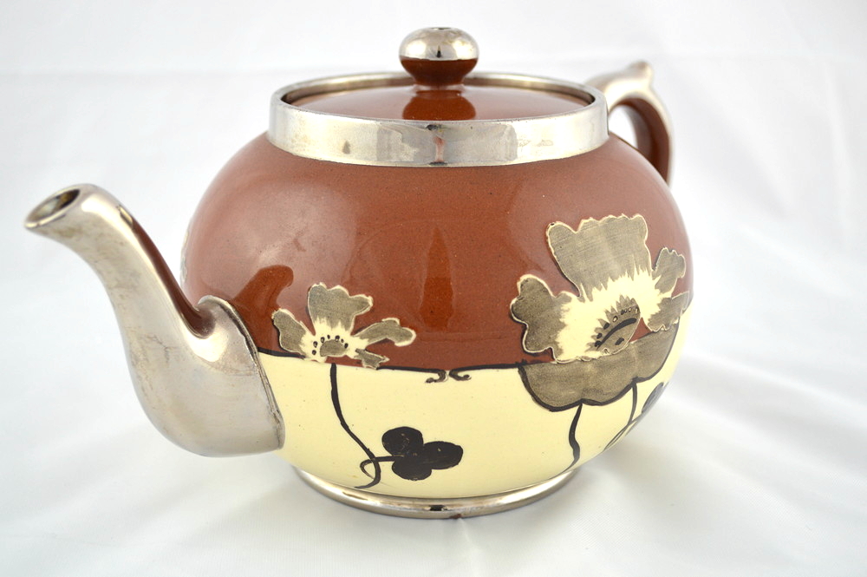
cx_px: 434
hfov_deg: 41.1
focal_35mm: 48
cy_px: 288
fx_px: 1155
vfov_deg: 28.0
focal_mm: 32
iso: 400
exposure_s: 1/60
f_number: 5
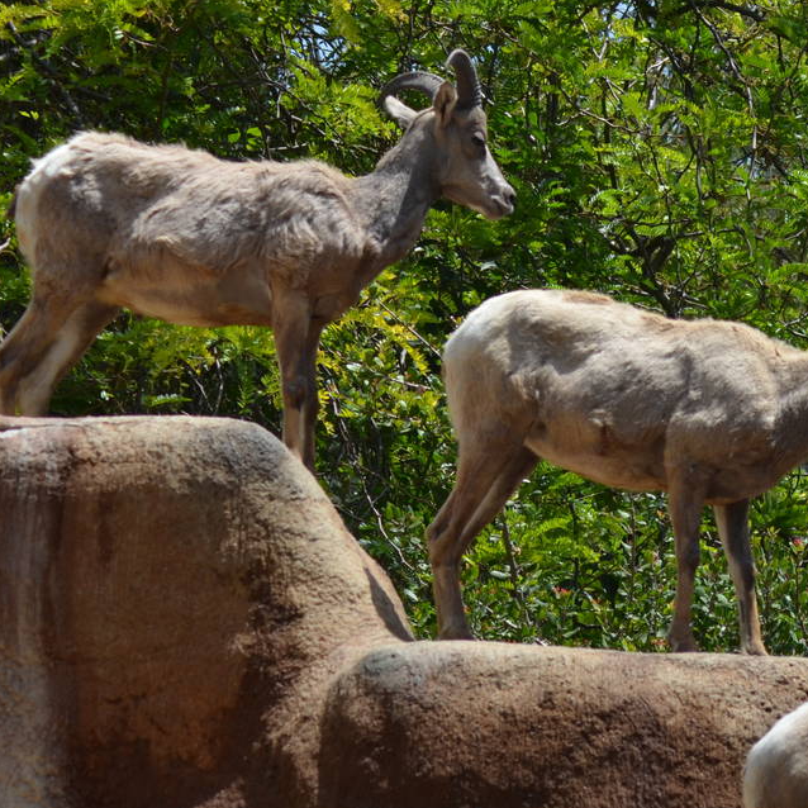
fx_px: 8848
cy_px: 576
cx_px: 765
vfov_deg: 5.2
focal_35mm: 335
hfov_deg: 5.2
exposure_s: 1/640
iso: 200
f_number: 6.3
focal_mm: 105
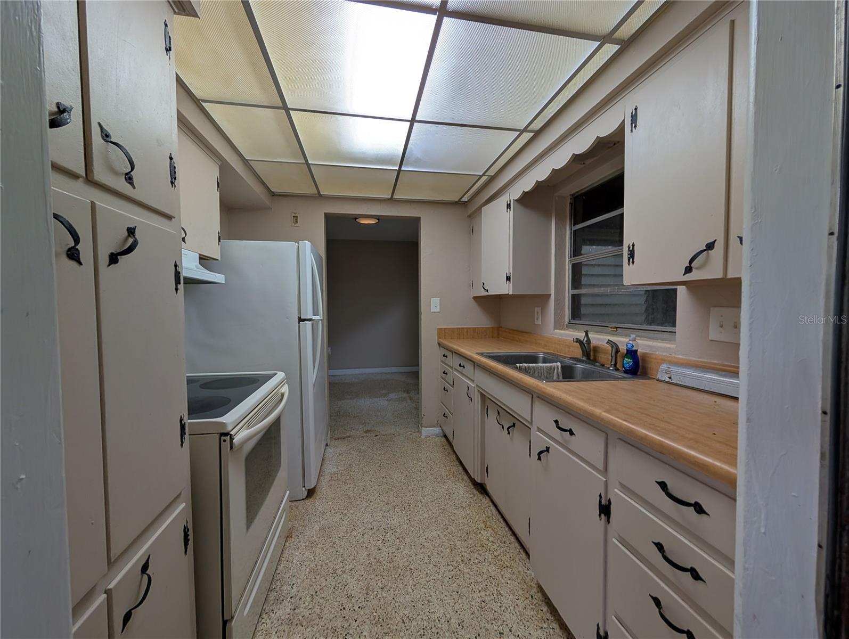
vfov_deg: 94.6
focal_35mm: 12
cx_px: 424
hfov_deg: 110.5
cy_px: 320
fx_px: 295
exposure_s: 1/120
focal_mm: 2.02
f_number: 1.7
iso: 75
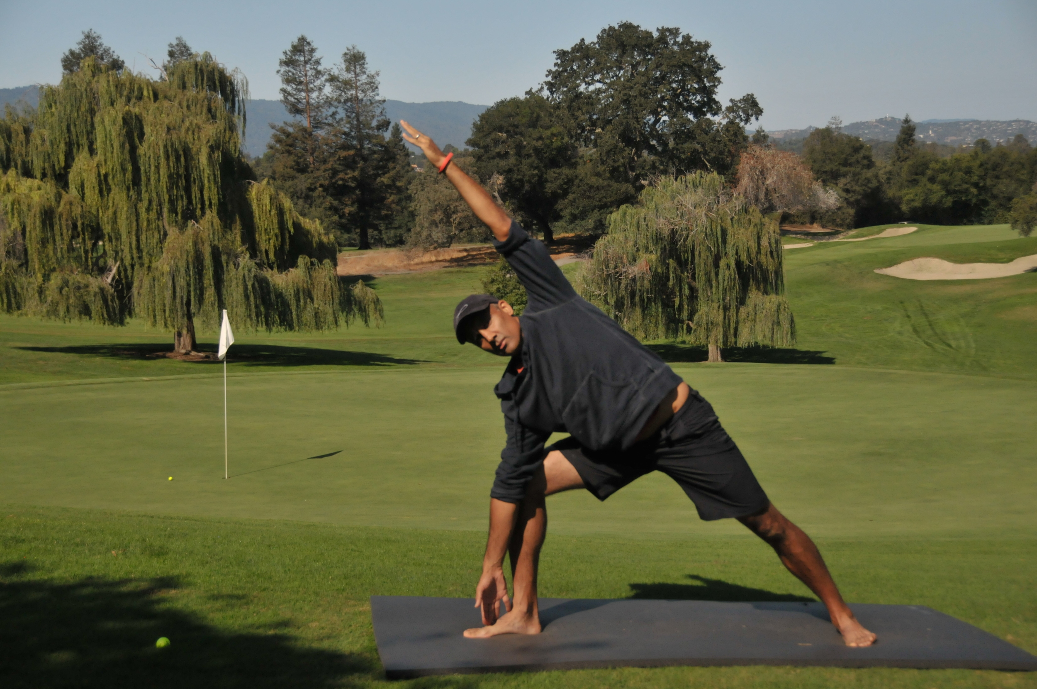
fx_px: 1640
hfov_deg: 35.1
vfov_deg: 23.7
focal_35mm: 57
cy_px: 344
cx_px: 518
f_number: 4.2
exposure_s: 1/5000
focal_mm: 38
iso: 800
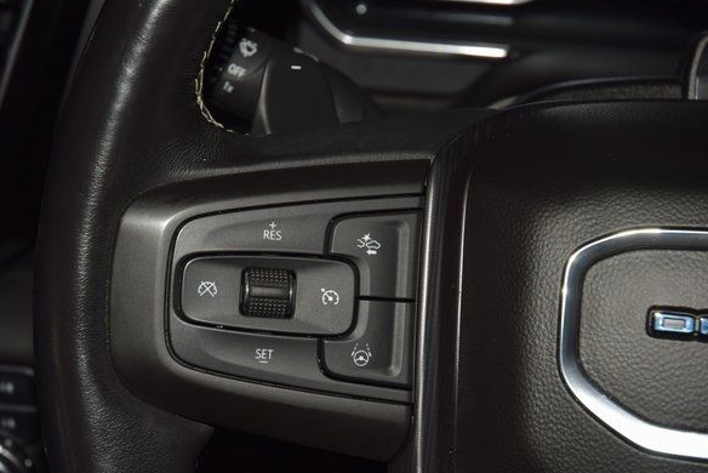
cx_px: 321
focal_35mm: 115
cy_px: 226
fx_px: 2263
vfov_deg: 11.9
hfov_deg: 17.8
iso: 100
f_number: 8
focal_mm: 70
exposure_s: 1/125
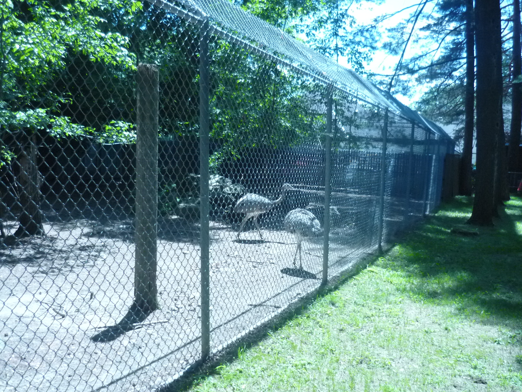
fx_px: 498
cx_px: 261
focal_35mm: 33
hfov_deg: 55.4
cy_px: 196
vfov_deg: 42.9
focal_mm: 5.5
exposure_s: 1/160
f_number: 8
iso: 400
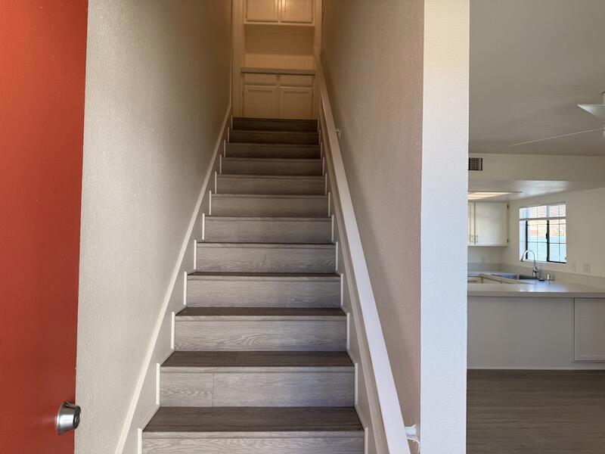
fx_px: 419
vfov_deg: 56.8
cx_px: 302
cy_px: 227
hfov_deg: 71.6
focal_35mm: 24
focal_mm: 6.76
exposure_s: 1/254
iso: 100
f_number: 1.78
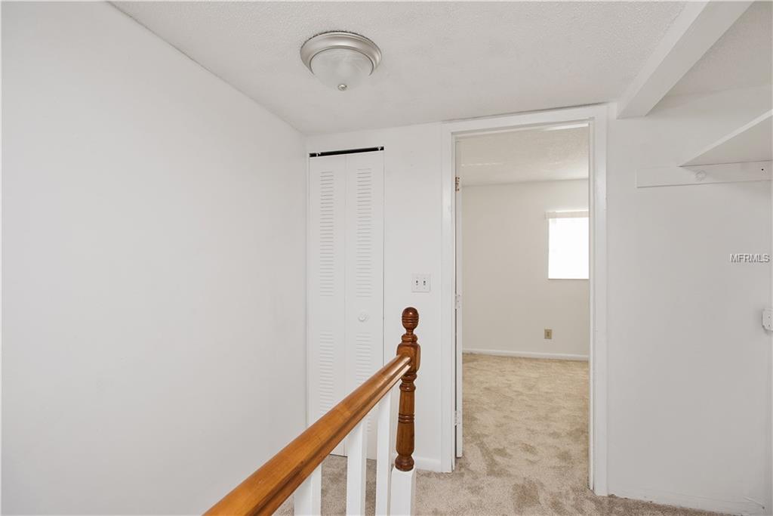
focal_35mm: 17
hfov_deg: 93.3
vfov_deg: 70.5
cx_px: 386
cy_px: 258
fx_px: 365
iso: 400
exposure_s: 1/60
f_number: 7.1
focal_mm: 17
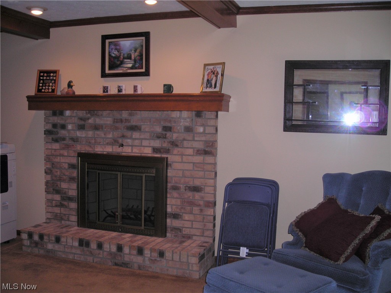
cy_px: 146
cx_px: 196
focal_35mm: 38
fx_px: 429
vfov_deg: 37.7
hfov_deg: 49.0
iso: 107
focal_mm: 6.3
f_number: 3.2
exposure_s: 1/60.1
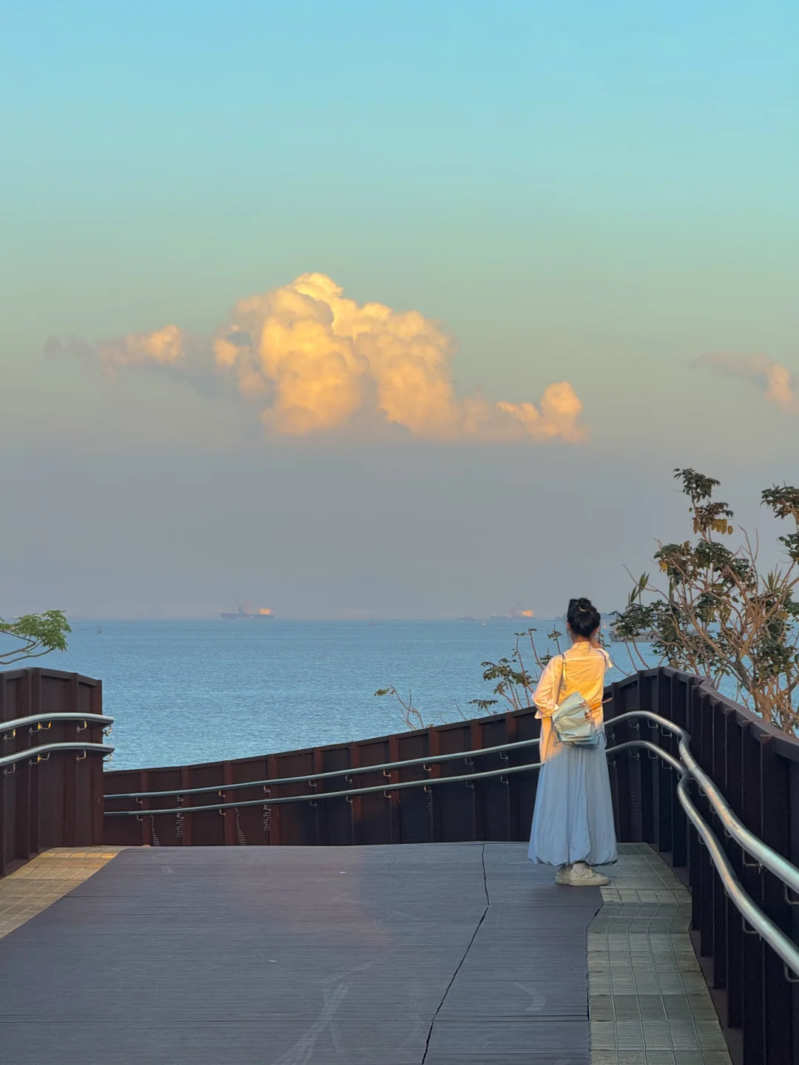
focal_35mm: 120
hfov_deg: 12.3
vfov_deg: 16.4
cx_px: 400
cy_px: 532
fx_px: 3693
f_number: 2.8
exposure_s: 1/223
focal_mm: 15.66
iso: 50
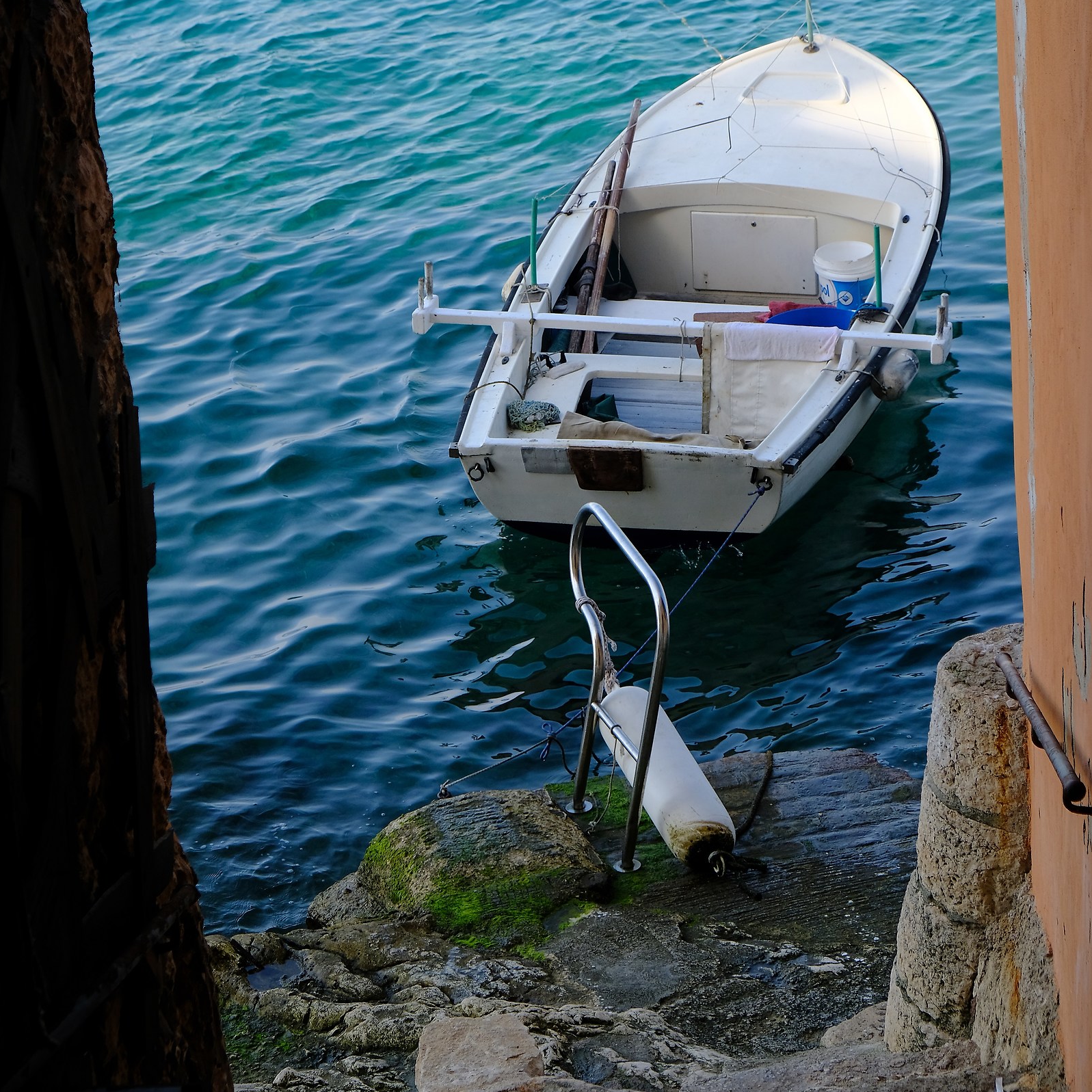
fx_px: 3783
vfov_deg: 16.4
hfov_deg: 16.4
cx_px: 546
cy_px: 382
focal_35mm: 106
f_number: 5.6
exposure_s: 1/240
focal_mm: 55
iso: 400
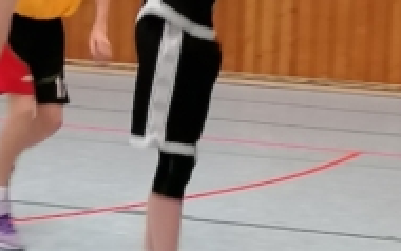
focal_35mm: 220
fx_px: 2406
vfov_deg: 5.9
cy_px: -71
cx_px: 7
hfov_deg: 9.5
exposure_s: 1/50
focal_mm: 4.75
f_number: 1.8
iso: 160
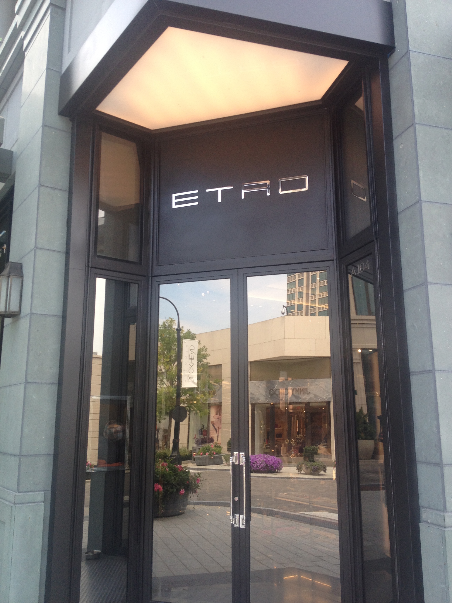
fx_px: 609
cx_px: 226
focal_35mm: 35
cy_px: 302
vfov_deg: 52.6
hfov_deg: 40.7
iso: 50
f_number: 2.4
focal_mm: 4.28
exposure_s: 1/182
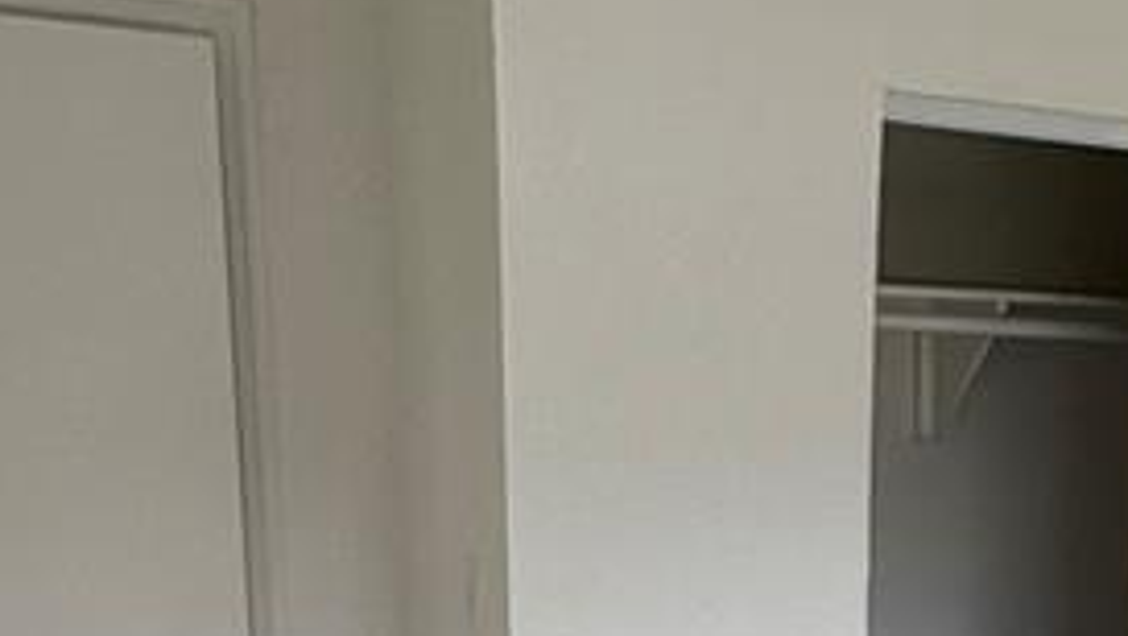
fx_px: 2005
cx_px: 1326
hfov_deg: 27.8
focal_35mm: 67
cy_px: 826
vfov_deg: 17.0
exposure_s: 1/164
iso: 64
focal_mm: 2.22
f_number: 2.2
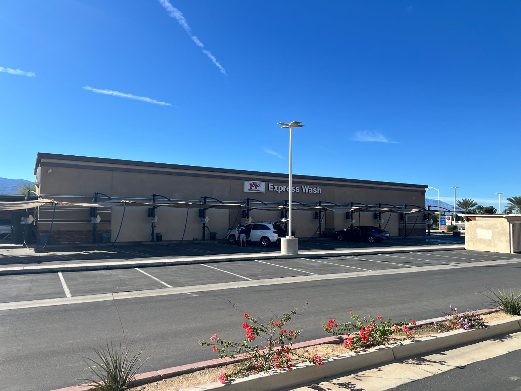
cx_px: 260
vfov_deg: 53.1
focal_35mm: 26
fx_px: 391
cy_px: 196
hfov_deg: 67.3
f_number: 1.5
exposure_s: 1/4444
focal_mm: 5.7
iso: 50
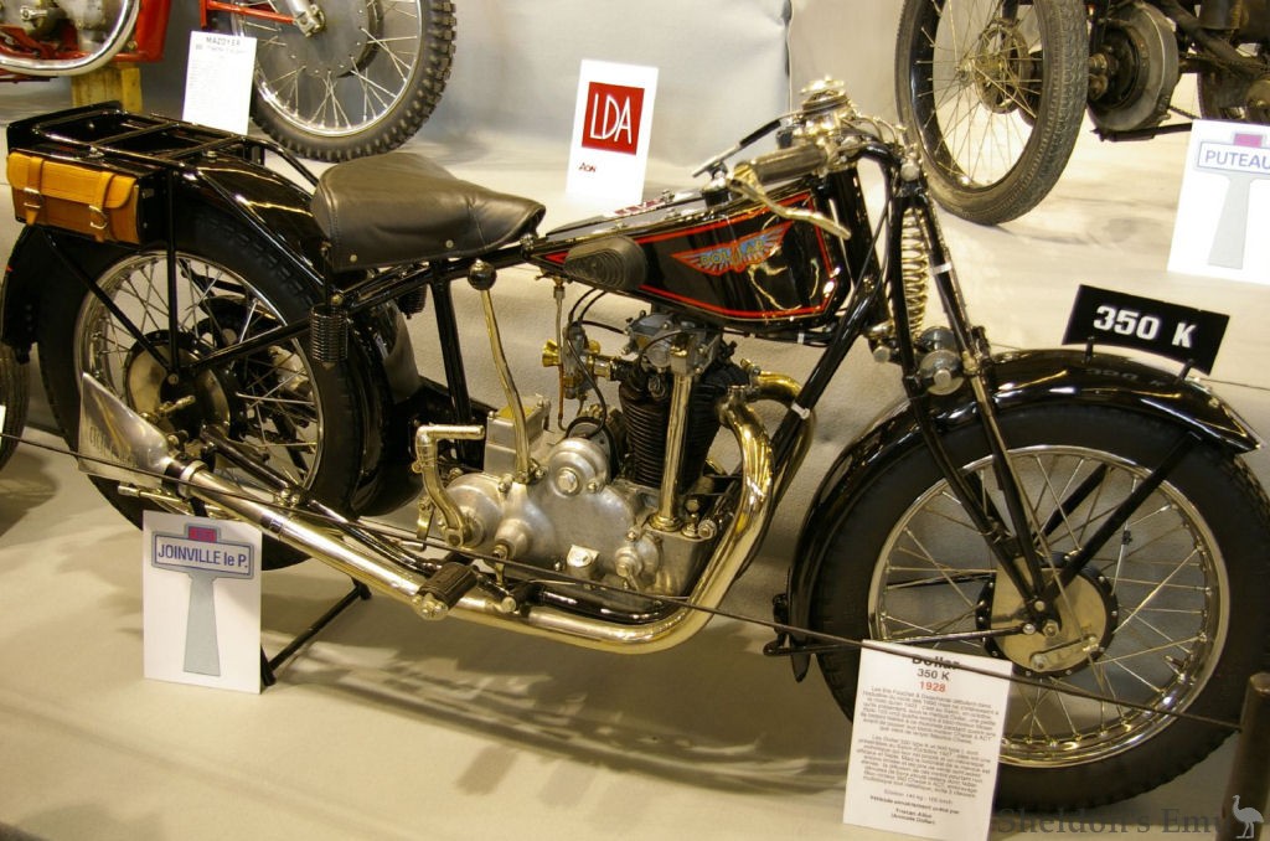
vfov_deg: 38.2
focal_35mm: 34
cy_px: 420
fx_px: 1214
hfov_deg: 55.2
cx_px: 635
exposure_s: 1/30
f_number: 4
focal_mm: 23
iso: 400
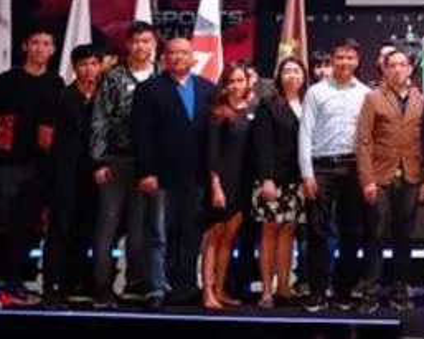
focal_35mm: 77
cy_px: -35
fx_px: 965
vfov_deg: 19.1
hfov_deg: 22.2
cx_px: 551
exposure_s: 1/125
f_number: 4
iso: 1600
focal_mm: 18
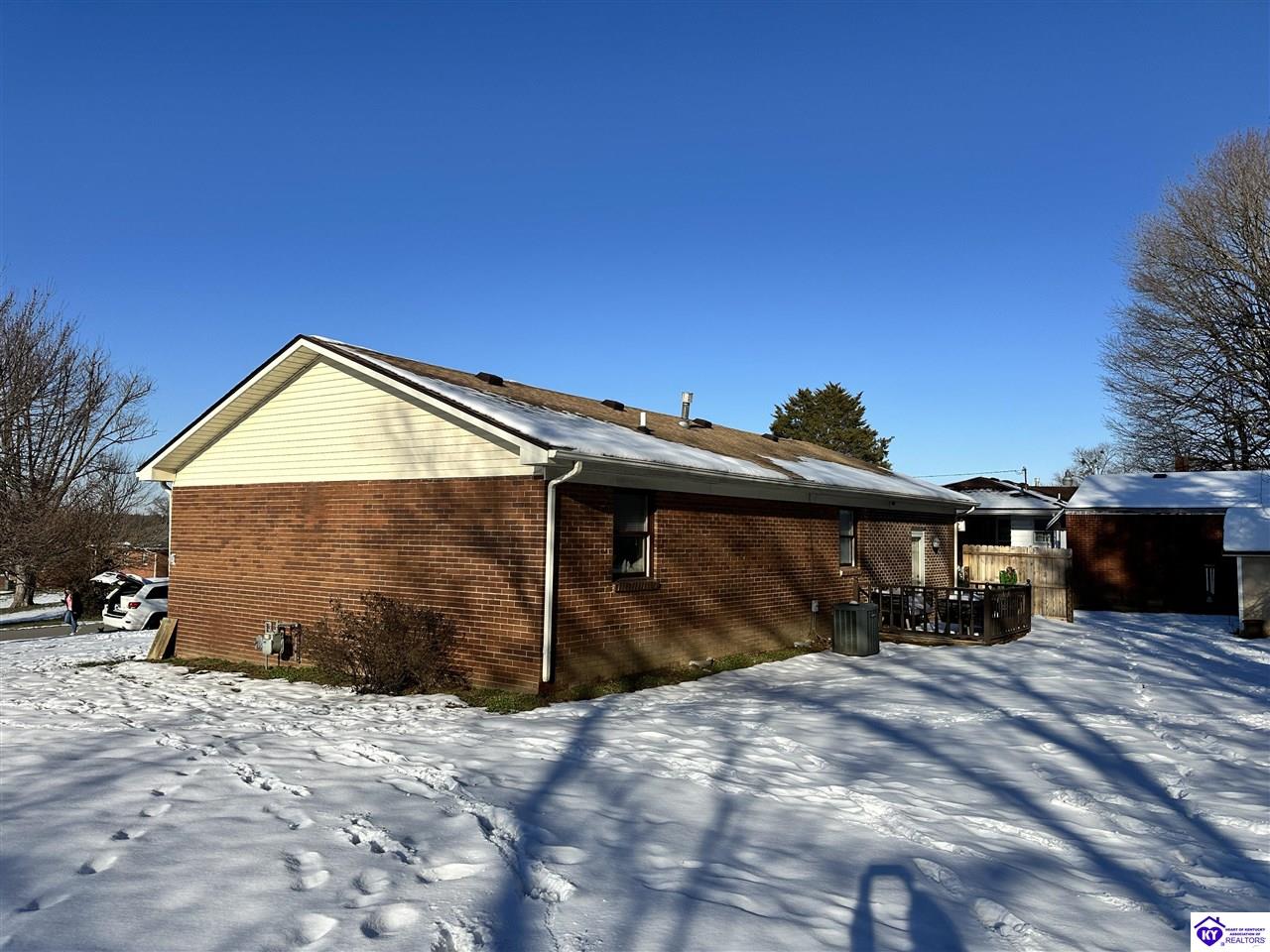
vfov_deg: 56.8
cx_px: 635
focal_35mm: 24
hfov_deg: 71.6
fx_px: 881
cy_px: 476
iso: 80
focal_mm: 6.86
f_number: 1.78
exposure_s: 1/7576
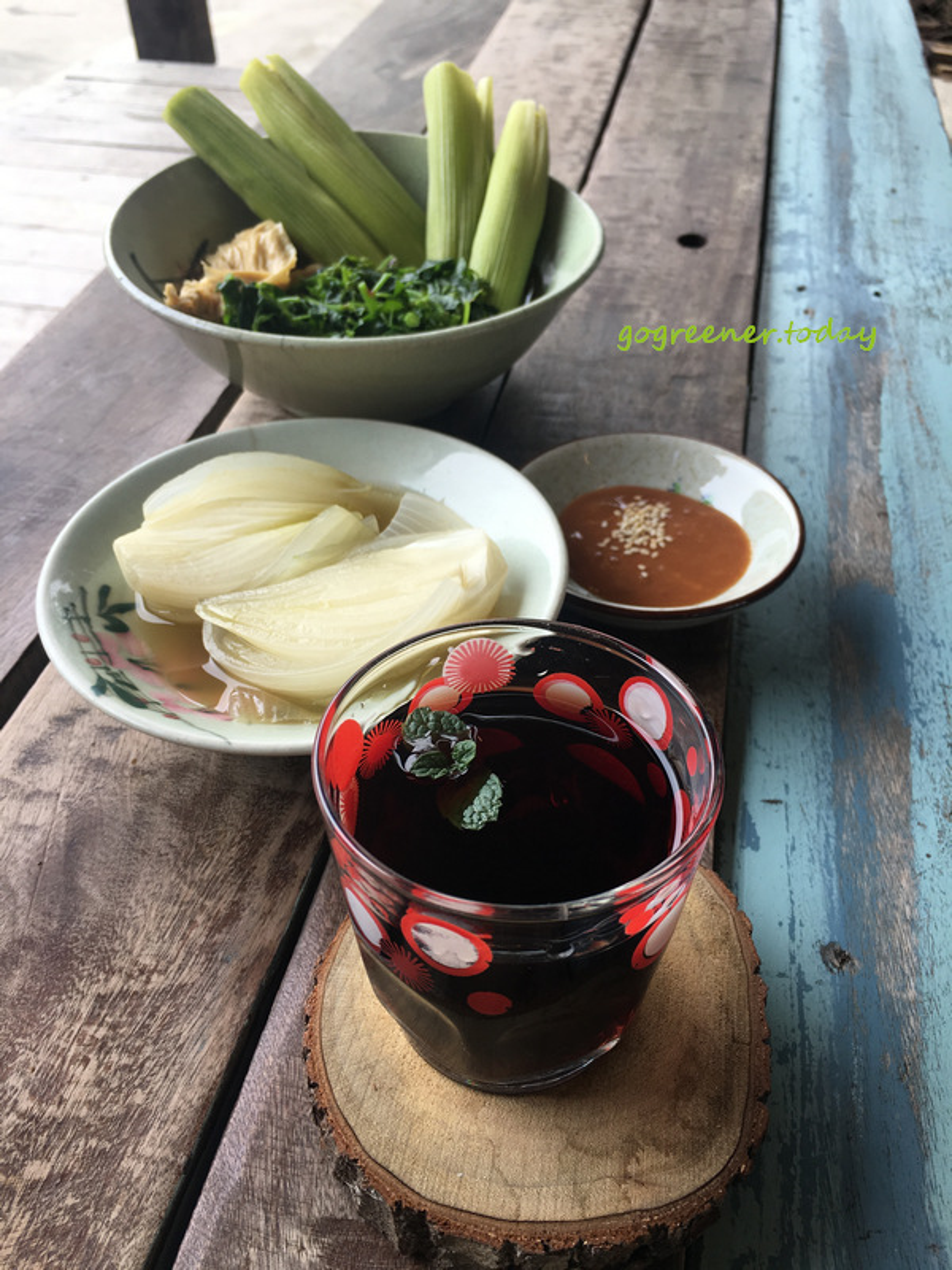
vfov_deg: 61.7
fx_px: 1063
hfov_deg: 48.2
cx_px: 476
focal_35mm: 29
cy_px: 635
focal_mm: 4.15
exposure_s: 1/120
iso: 25
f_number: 2.2
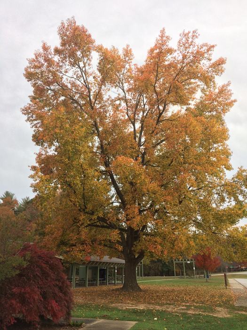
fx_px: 276
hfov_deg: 48.2
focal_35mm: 29
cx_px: 124
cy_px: 165
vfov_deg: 61.7
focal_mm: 4.15
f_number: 2.2
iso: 32
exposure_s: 1/354
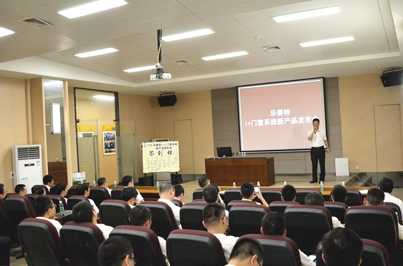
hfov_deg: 56.9
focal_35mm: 33
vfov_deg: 39.7
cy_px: 127
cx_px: 243
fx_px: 368
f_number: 4
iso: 3200
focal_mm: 18
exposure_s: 1/80
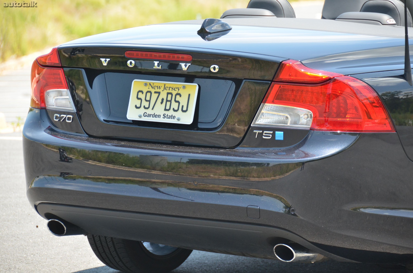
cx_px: 206
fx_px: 2576
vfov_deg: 6.1
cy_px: 136
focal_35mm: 225
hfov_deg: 9.2
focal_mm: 150
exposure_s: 1/800
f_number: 5.6
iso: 800
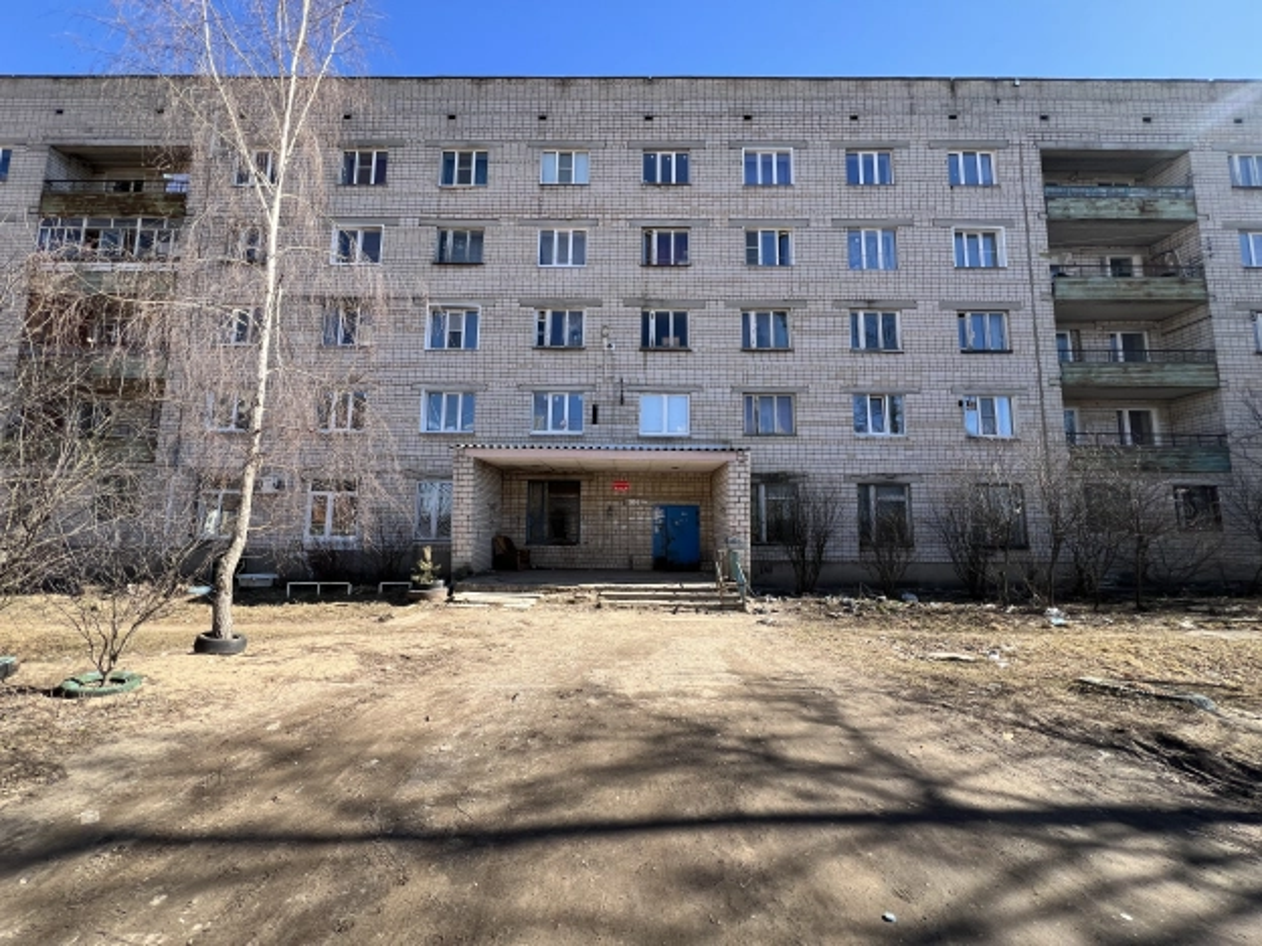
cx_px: 631
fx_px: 474
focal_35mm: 13
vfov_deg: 89.9
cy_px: 473
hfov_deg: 106.2
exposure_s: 1/612
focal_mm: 1.57
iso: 32
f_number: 1.8
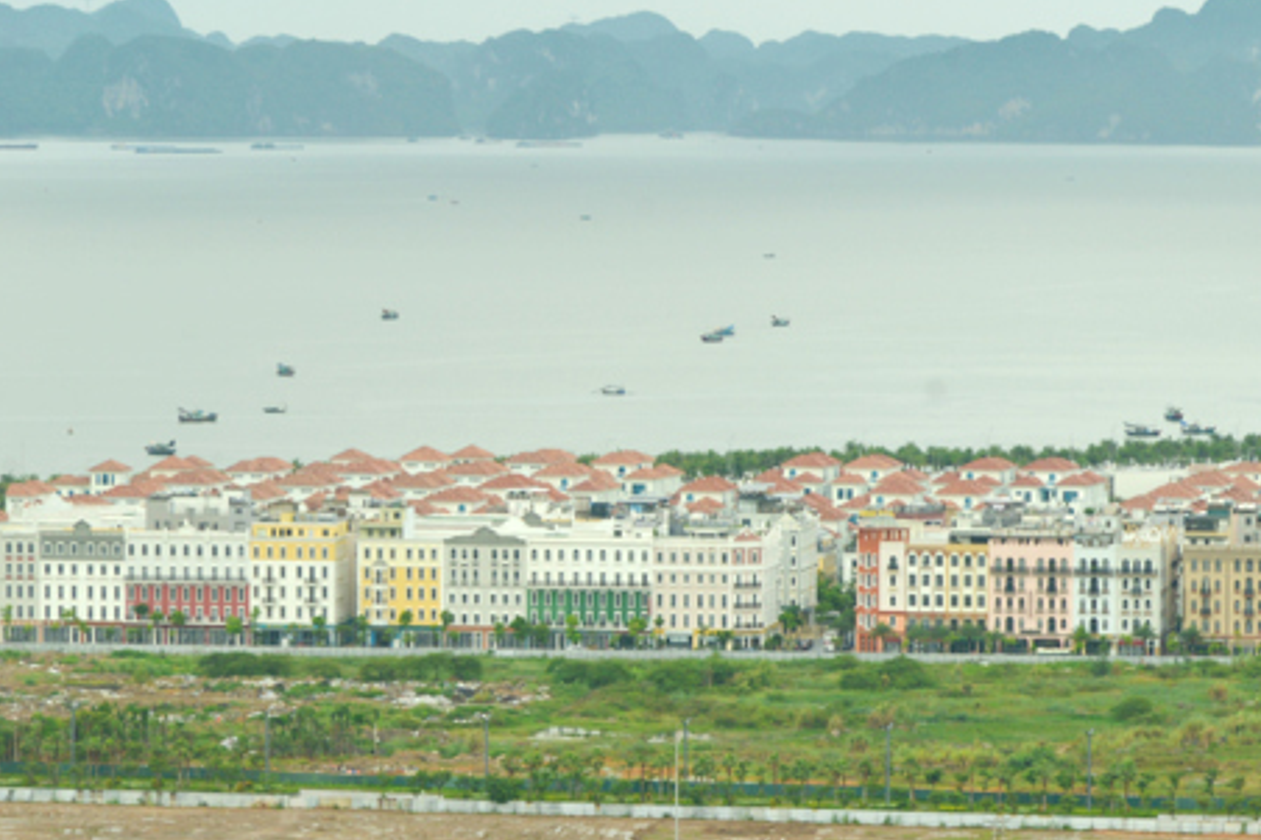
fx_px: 8333
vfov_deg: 5.8
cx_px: 1320
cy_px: 568
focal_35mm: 238
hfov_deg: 8.6
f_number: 5.6
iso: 160
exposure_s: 1/50
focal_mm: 112
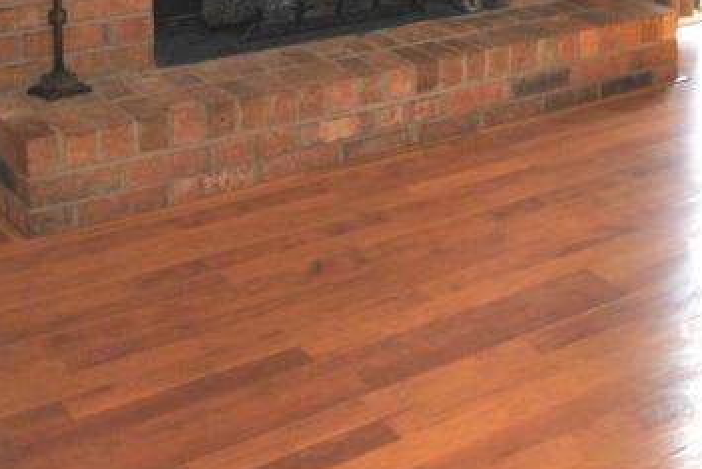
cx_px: 935
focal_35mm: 64
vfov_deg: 19.2
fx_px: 1248
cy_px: -184
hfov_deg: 26.3
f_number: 5.6
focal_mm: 10
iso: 100
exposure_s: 1/125
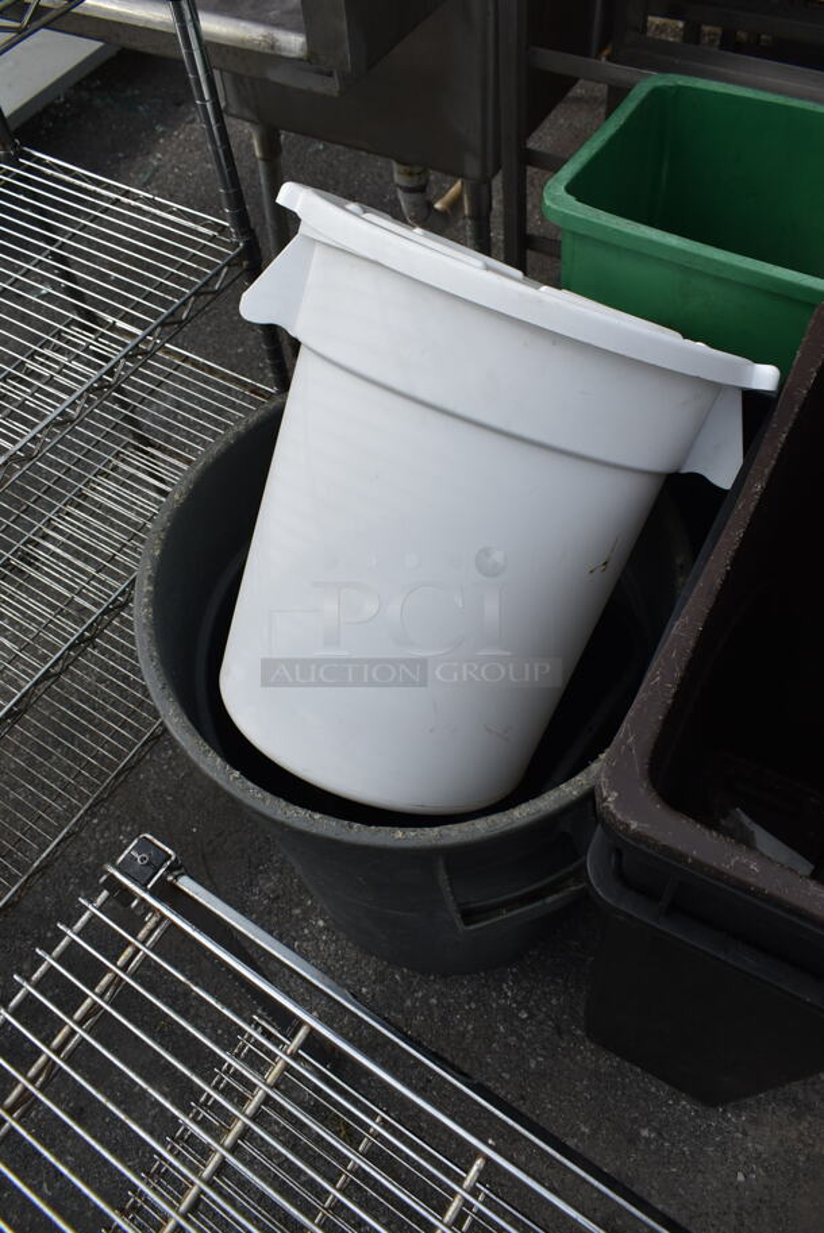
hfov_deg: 48.0
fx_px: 926
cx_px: 412
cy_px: 616
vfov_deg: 67.3
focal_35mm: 27
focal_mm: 18
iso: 100
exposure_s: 1/320
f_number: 7.1
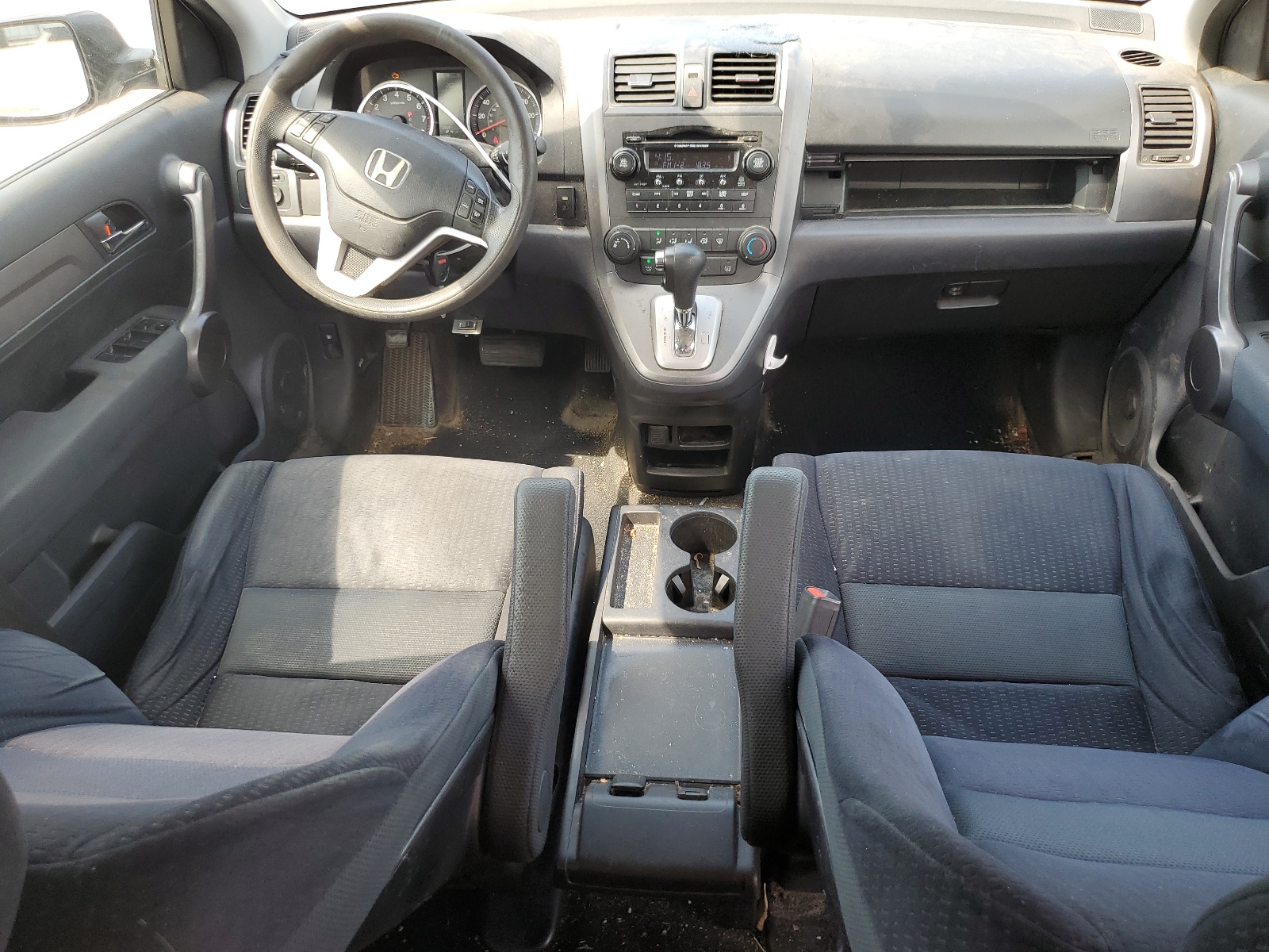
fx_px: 953
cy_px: 476
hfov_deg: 67.3
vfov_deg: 53.1
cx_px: 634
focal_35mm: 26
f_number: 1.5
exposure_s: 1/141
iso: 50
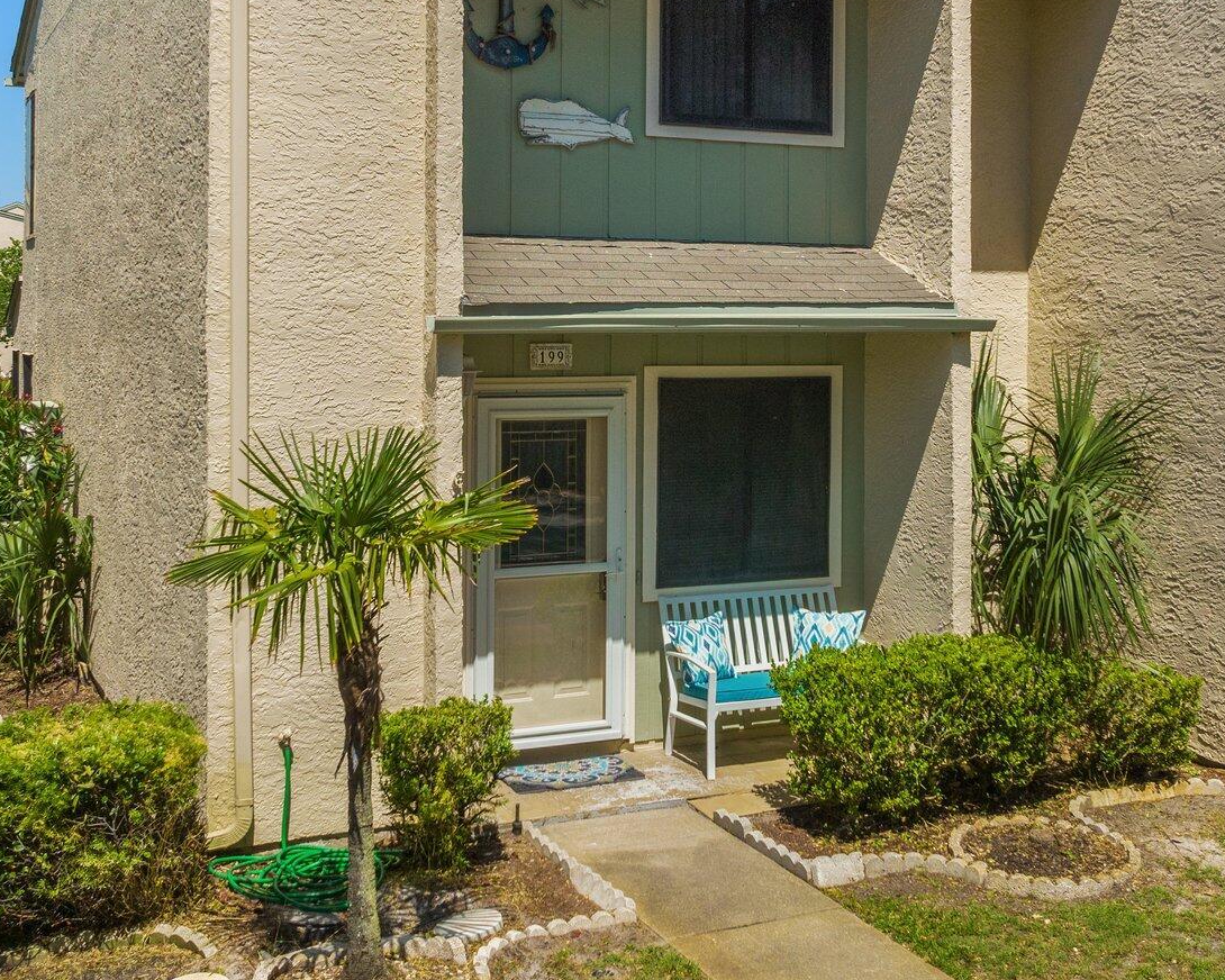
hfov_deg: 42.0
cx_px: 677
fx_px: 1595
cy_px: 331
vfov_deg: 33.9
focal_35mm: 44
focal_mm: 12.29
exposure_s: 1/2000
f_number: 5
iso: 100
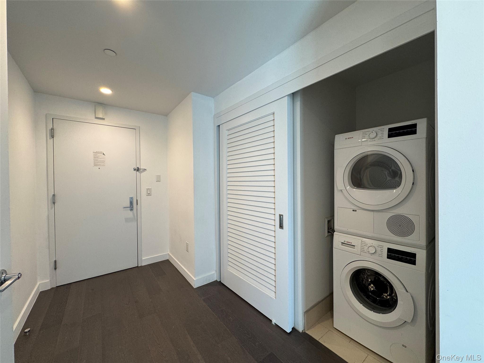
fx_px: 196
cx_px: 242
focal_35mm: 14
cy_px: 182
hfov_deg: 102.1
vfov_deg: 85.7
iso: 160
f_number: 2.2
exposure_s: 1/120
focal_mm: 2.22
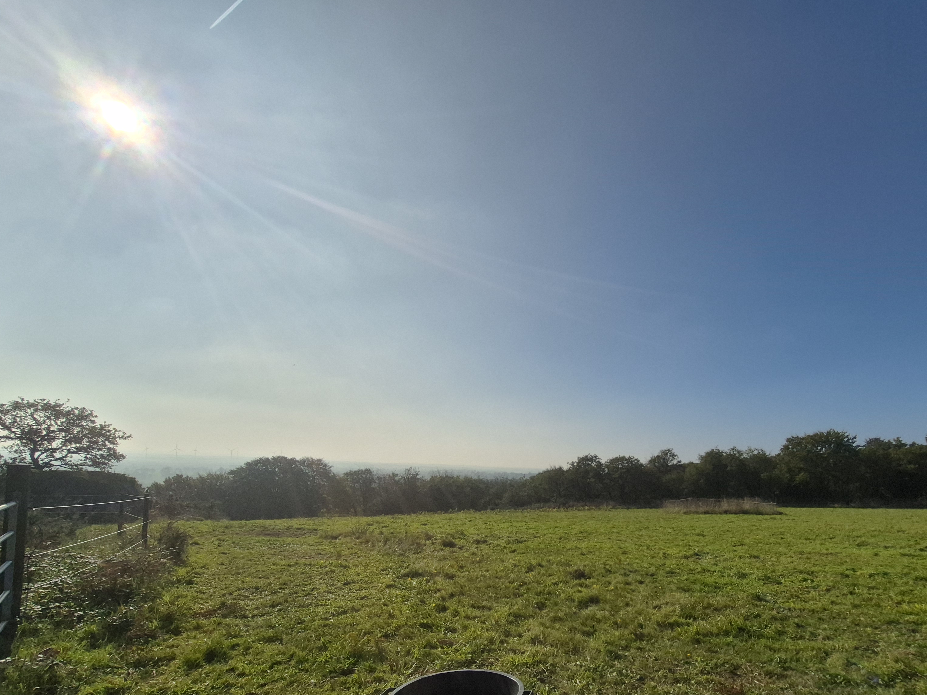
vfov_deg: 73.1
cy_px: 445
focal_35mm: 17
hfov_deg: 89.7
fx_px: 455
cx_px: 563
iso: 50
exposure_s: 1/8416
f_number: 2.2
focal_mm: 1.74
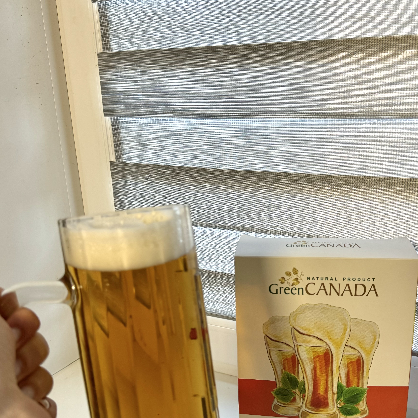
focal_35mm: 35
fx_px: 478
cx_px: 250
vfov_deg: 47.1
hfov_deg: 47.0
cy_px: 241
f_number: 1.78
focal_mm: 6.76
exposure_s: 1/121
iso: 200
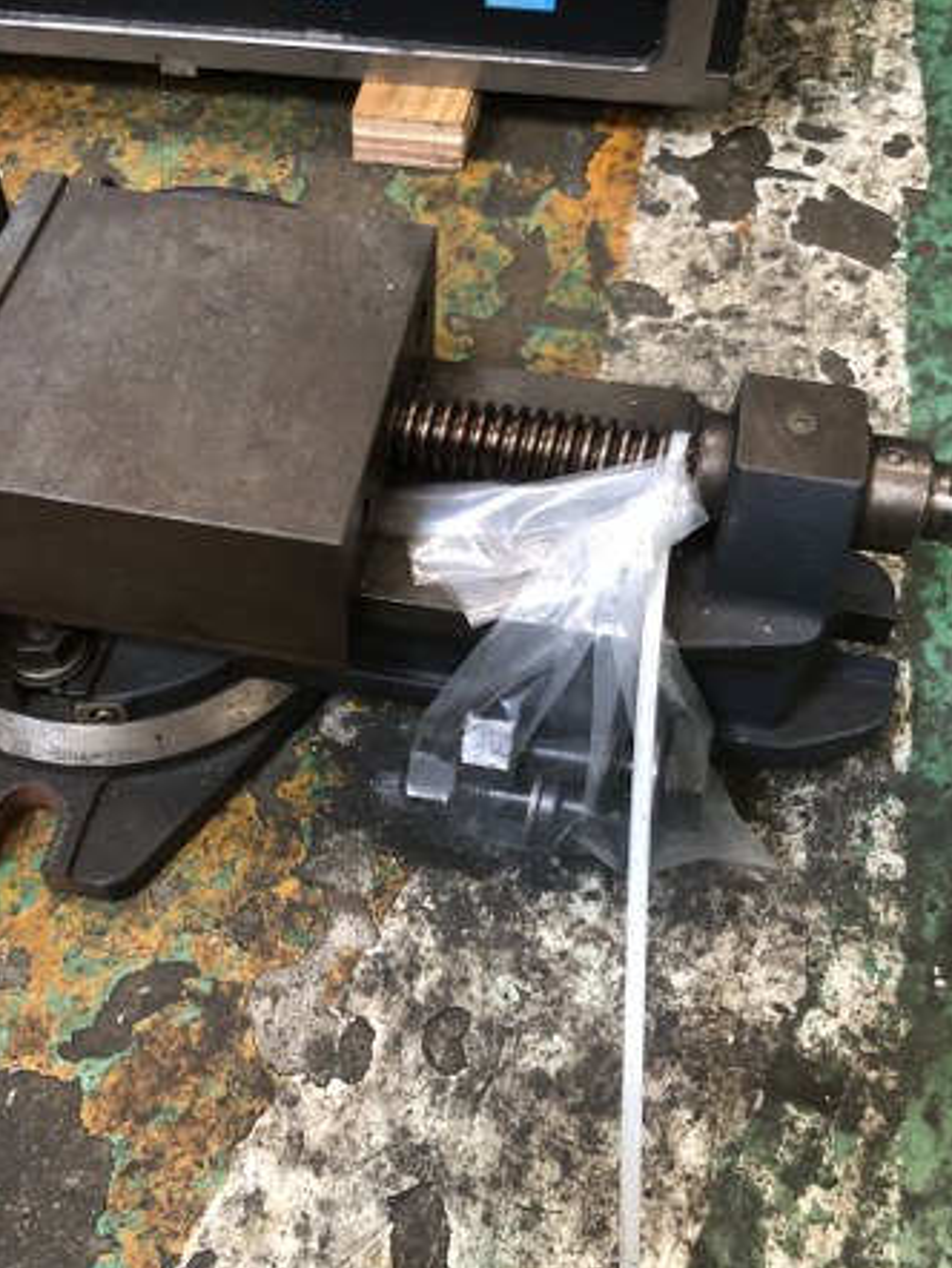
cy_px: 640
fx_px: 1392
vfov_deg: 49.0
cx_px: 304
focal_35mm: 38
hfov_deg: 37.3
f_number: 1.8
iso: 80
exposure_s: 1/15
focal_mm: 3.99
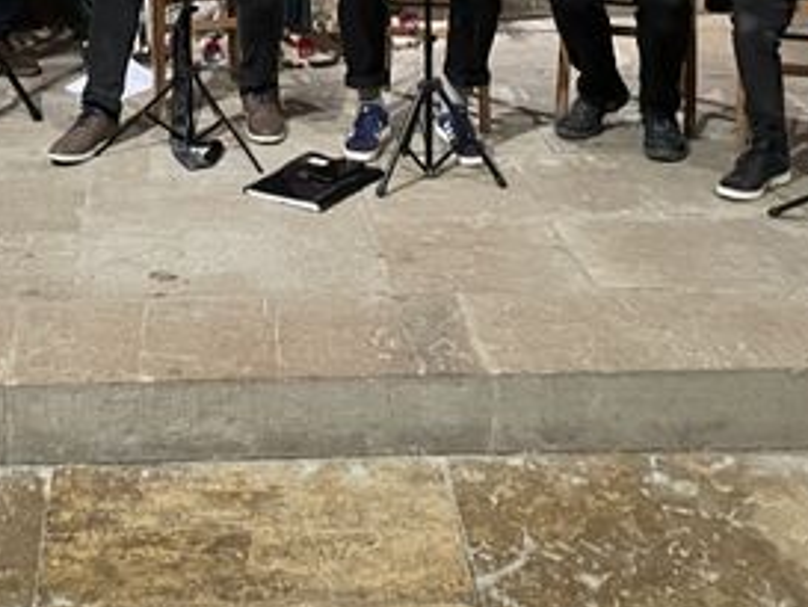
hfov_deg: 28.5
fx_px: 1541
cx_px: 126
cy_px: -139
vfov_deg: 20.7
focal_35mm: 66
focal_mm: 4.2
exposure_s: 1/25
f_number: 1.6
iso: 500
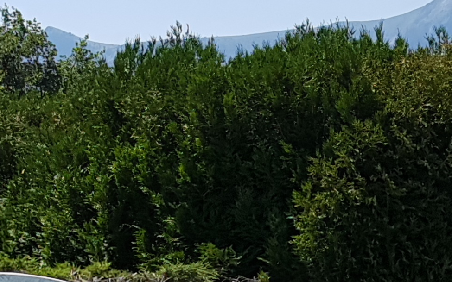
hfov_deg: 18.1
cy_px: 204
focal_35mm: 114
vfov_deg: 11.5
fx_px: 1404
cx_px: 374
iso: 40
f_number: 1.7
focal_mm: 4.3
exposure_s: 1/2304
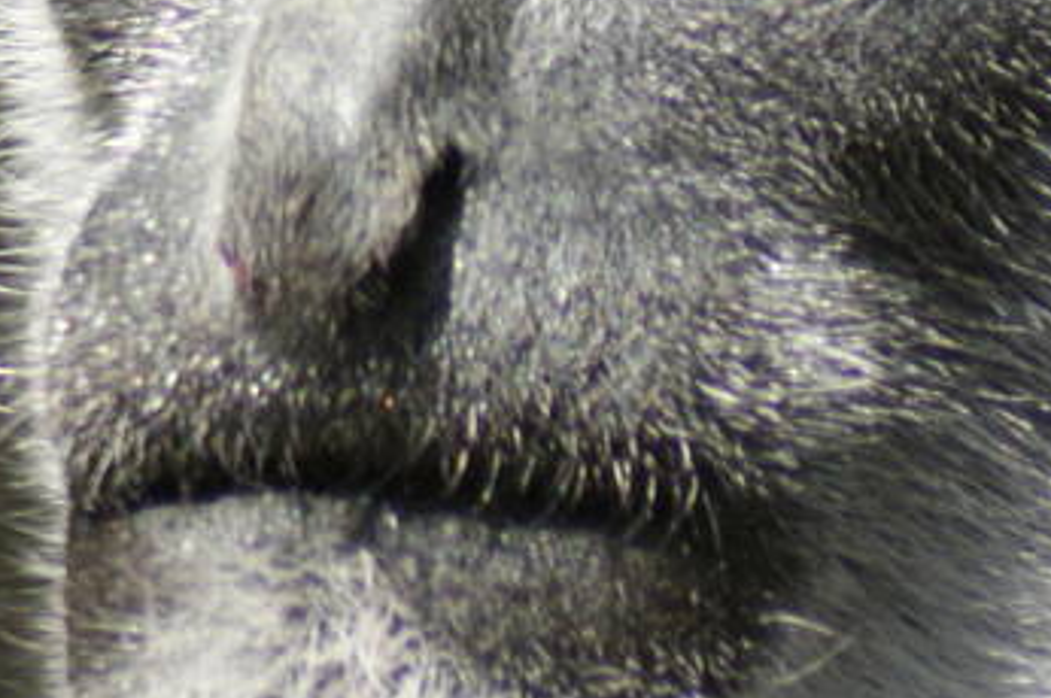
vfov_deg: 0.7
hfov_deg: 1.0
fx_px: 60724
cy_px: 184
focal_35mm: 2082
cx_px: 793
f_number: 5.6
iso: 320
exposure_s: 1/500
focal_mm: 300
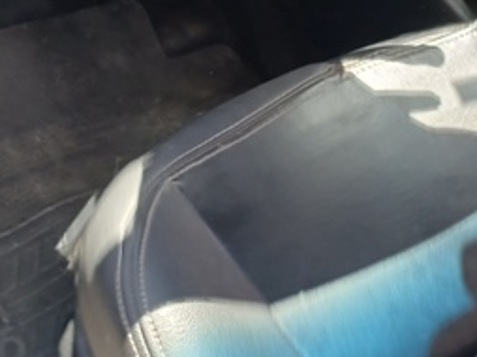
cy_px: 19
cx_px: 248
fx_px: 1129
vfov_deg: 17.6
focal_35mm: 82
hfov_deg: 23.9
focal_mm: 3.98
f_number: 1.8
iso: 25
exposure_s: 1/50
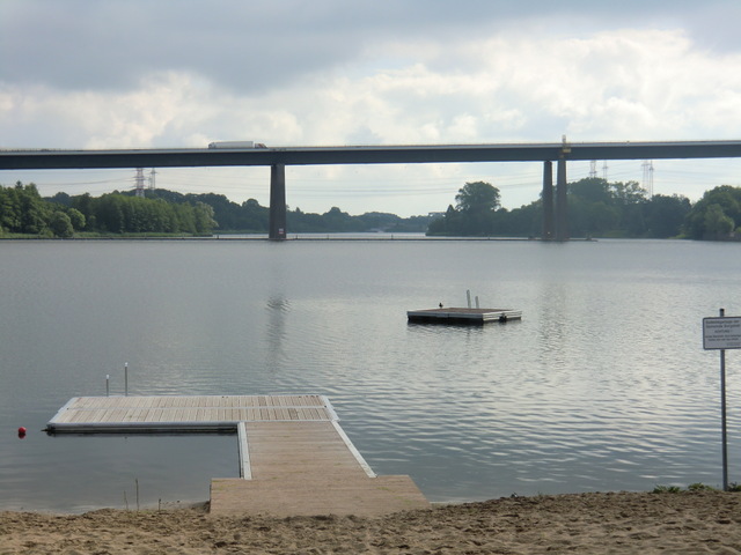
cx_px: 370
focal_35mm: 65
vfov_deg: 22.6
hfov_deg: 29.8
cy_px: 278
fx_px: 1391
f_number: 4.4
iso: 64
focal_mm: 11.6
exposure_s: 1/500
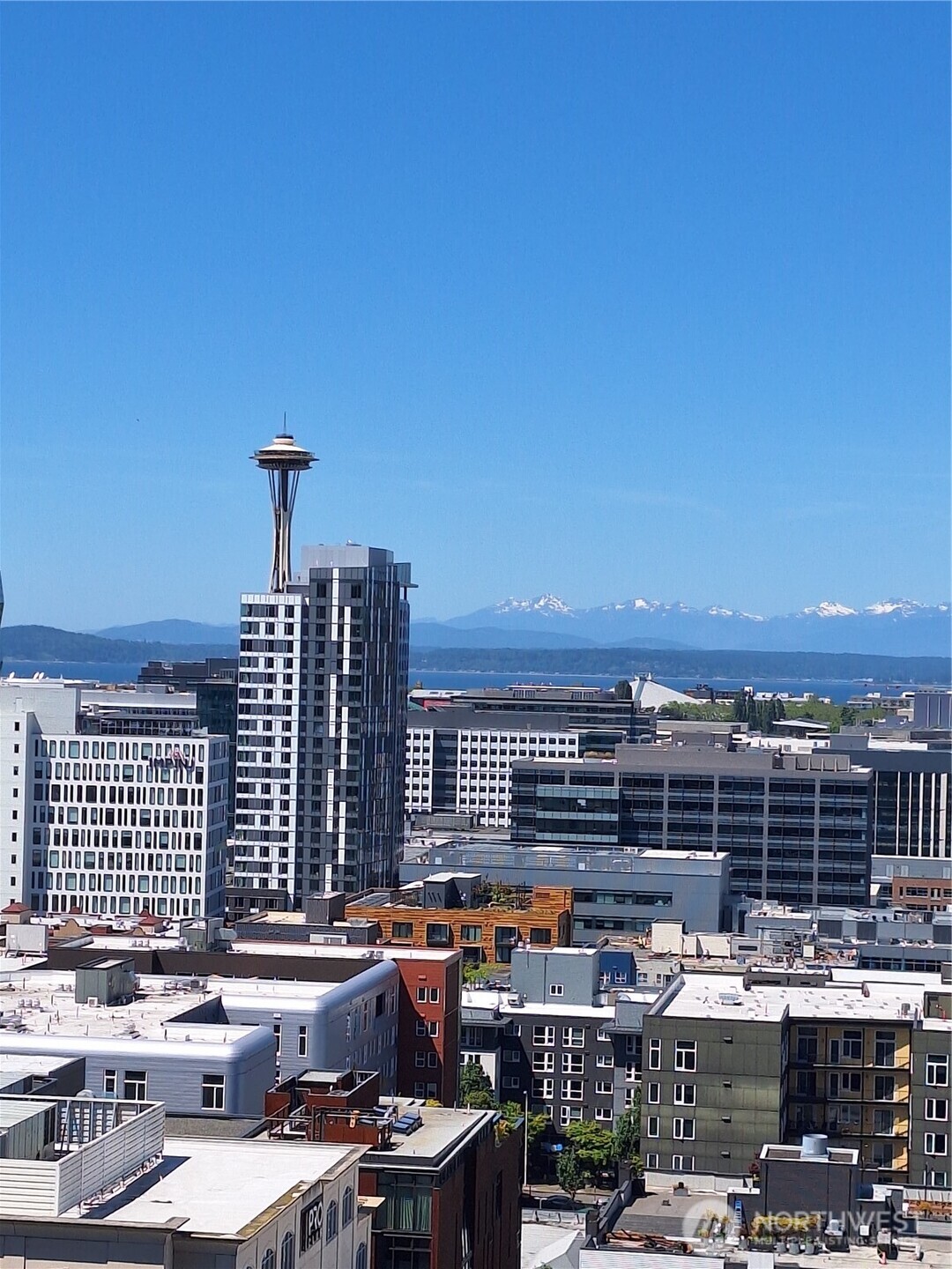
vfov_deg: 73.9
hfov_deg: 58.9
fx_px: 843
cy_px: 634
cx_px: 476
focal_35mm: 23
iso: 40
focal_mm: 5.54
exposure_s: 1/2506
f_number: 1.8
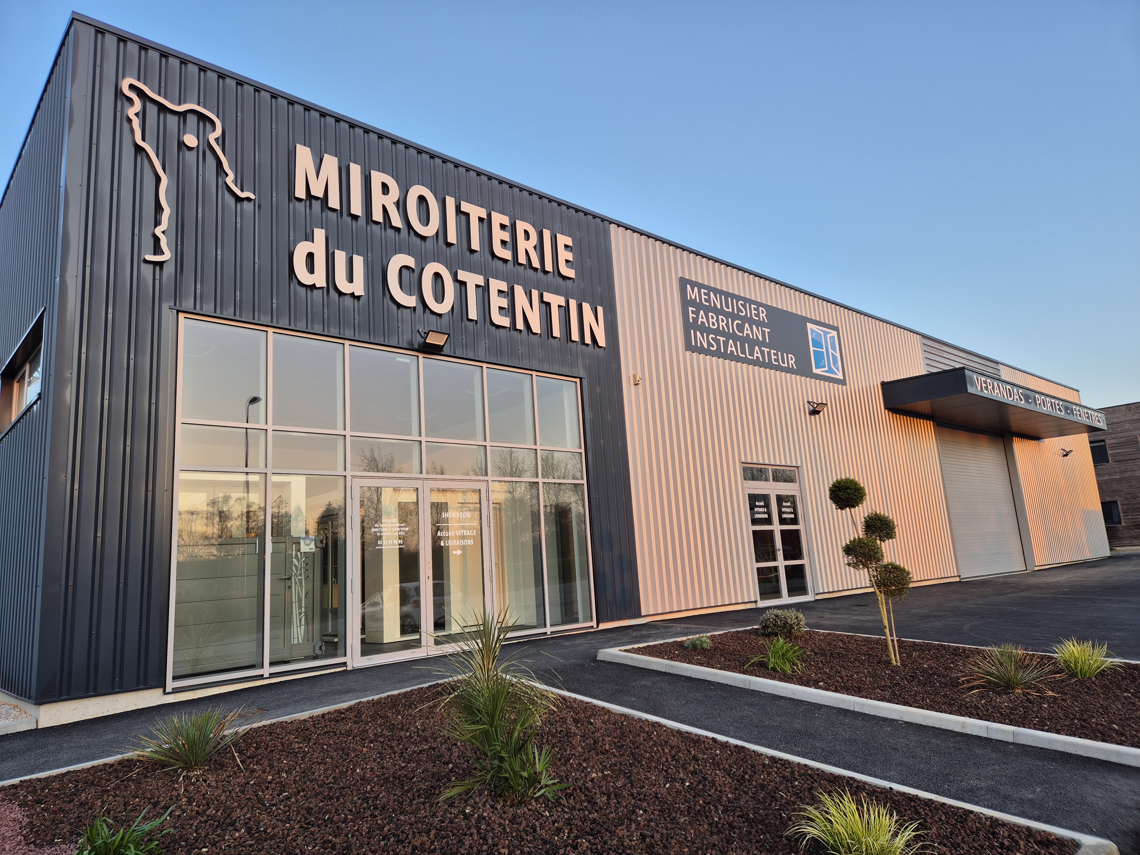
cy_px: 428
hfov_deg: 73.9
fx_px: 757
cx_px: 570
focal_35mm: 23
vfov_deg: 58.9
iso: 32
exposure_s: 1/180
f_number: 1.8
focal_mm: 5.4
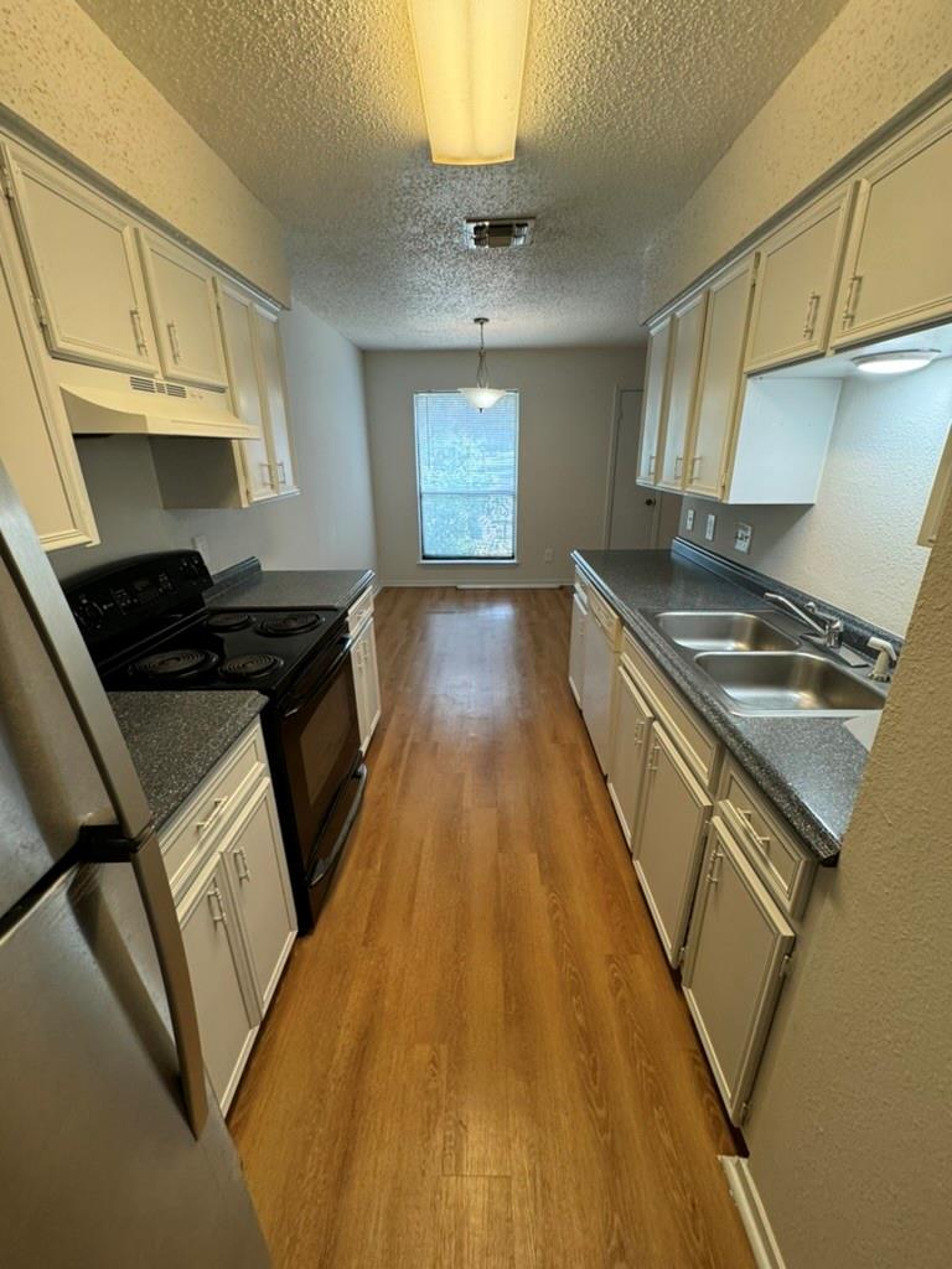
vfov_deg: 102.1
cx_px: 476
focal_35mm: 14
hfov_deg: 85.7
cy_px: 634
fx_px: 513
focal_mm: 2.22
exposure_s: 1/120
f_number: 2.2
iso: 200
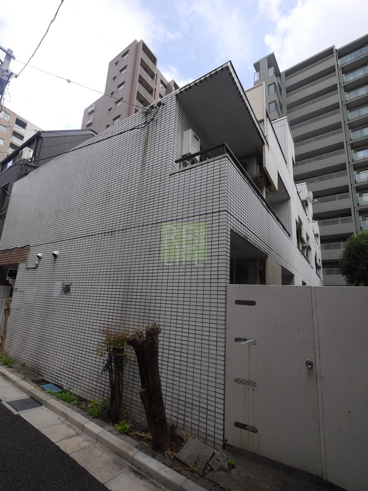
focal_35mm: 16
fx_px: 227
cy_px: 246
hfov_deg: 78.1
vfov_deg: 94.5
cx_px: 184
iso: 160
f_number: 5.6
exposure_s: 1/200
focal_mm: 8
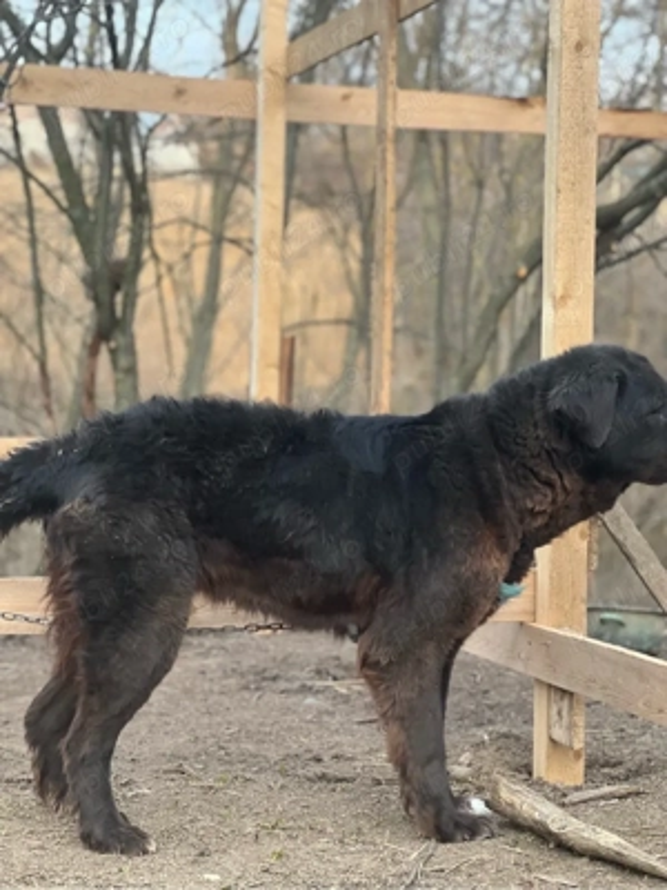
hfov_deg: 19.1
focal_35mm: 77
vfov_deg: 25.3
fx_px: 1978
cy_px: 445
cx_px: 334
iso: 80
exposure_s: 1/121
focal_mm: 9
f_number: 2.8
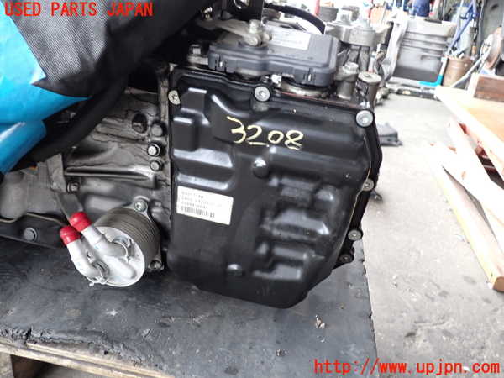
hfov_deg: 63.4
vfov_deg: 49.7
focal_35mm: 28
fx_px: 408
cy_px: 189
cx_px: 252
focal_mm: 5.05
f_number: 2.2
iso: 250
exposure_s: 1/30
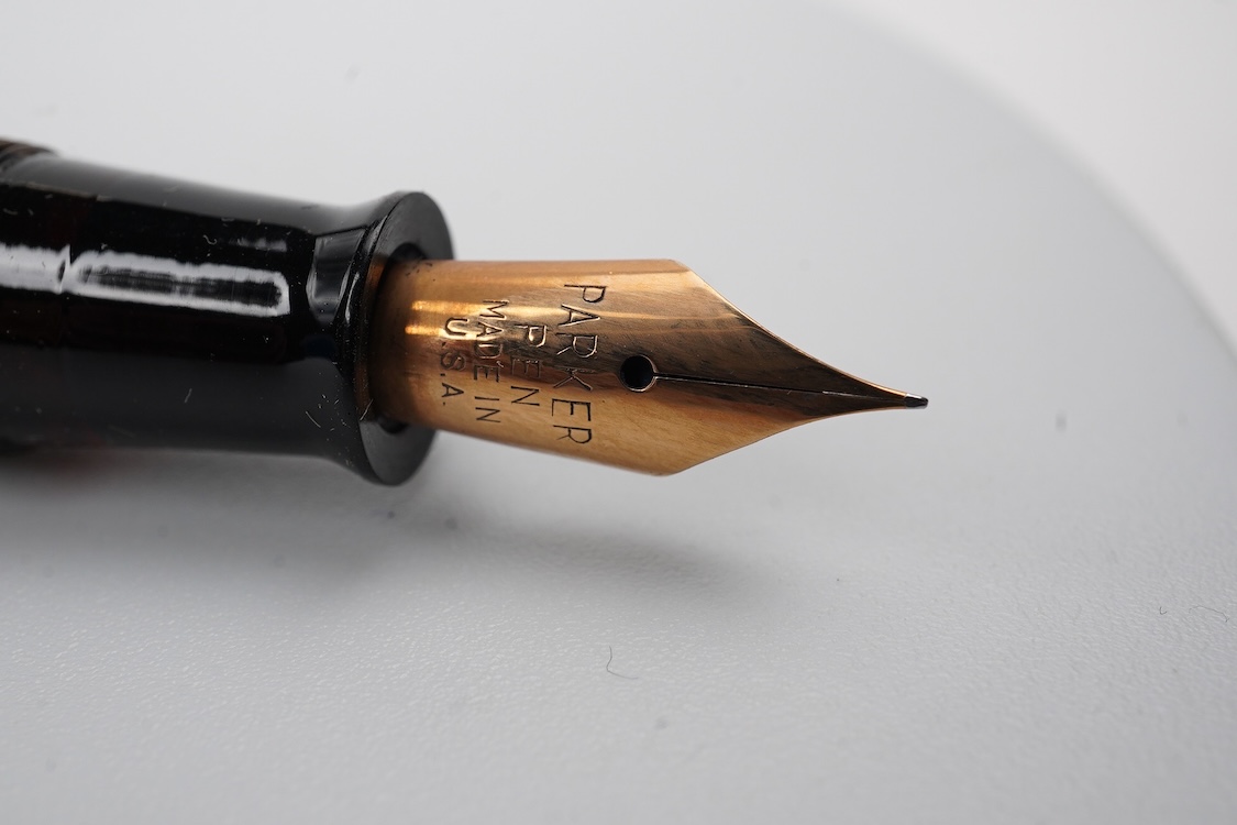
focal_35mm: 45
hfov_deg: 43.6
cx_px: 618
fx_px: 1546
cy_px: 412
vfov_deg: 29.9
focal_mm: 30
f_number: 20
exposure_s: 1/100
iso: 400
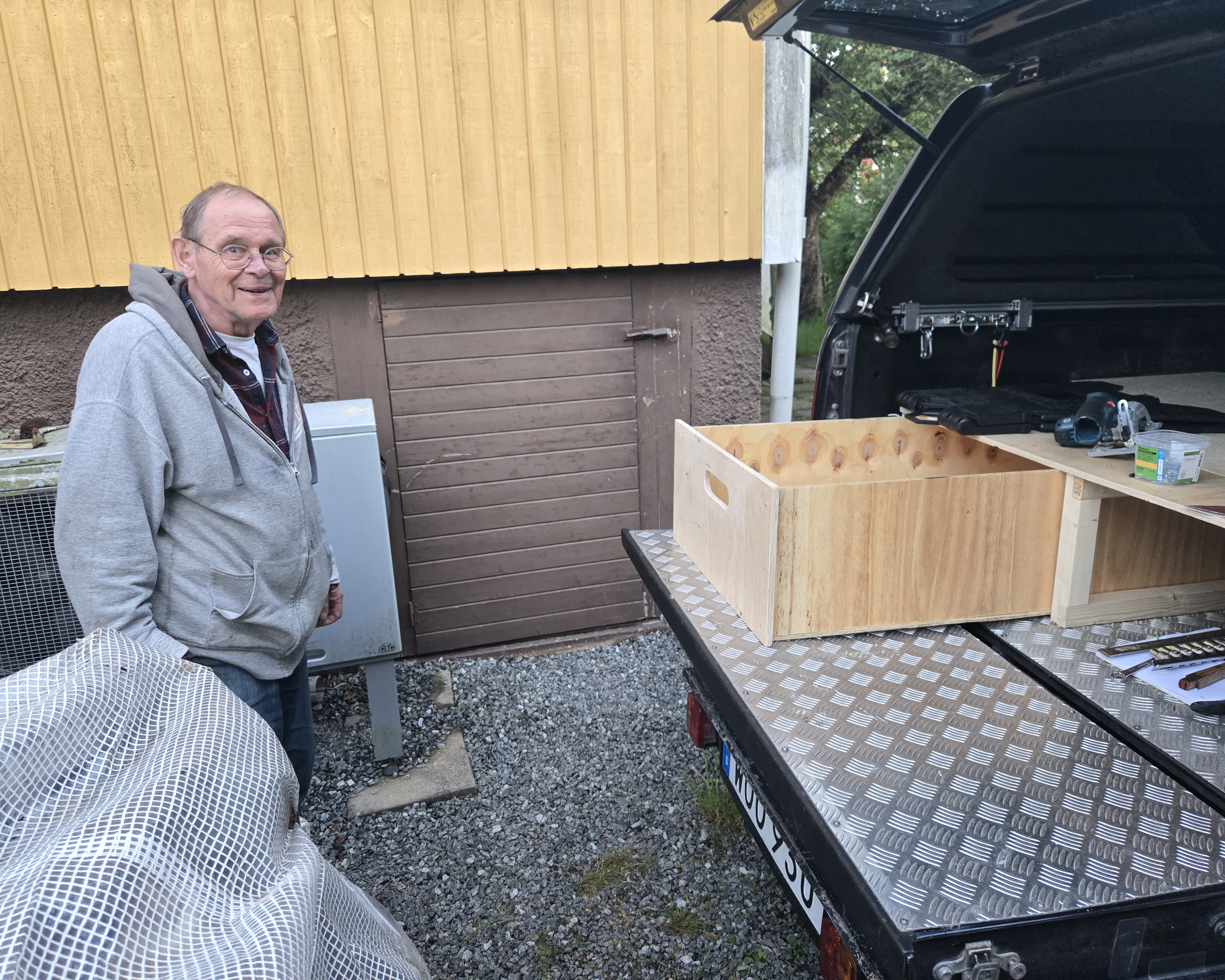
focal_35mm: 24
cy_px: 490
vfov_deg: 58.8
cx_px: 599
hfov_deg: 70.3
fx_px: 870
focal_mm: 5.4
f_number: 1.8
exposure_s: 1/100
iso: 500
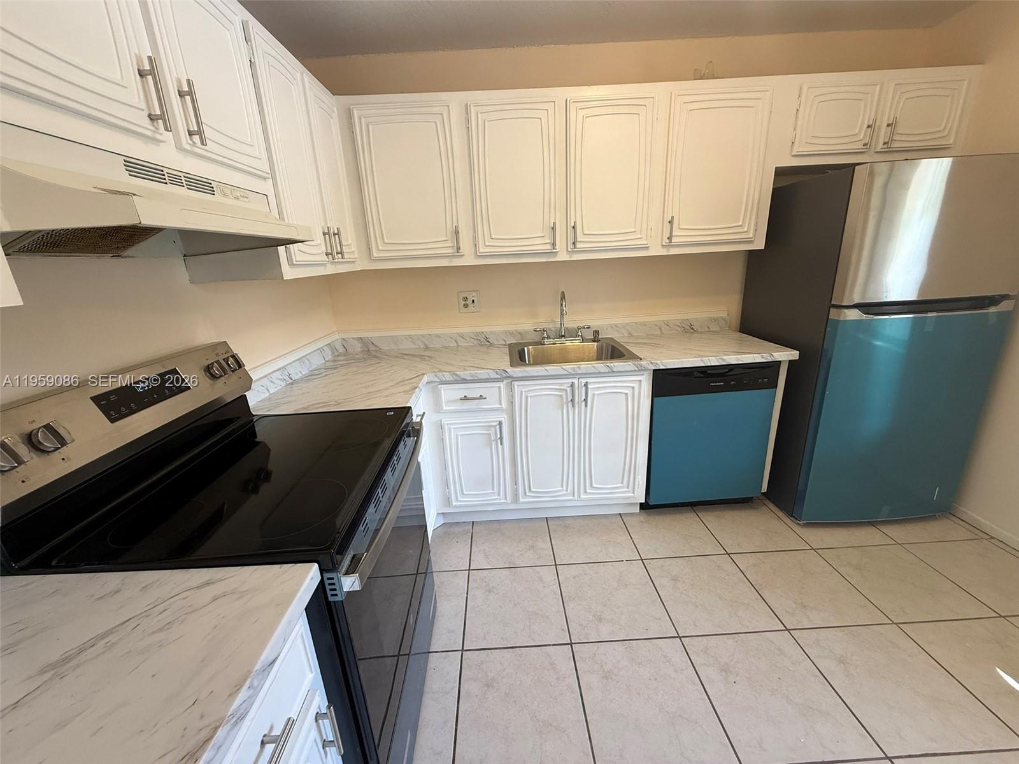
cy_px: 382
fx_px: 412
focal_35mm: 14
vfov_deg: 85.7
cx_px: 510
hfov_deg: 102.1
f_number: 2.2
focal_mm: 2.22
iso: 125
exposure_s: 1/120
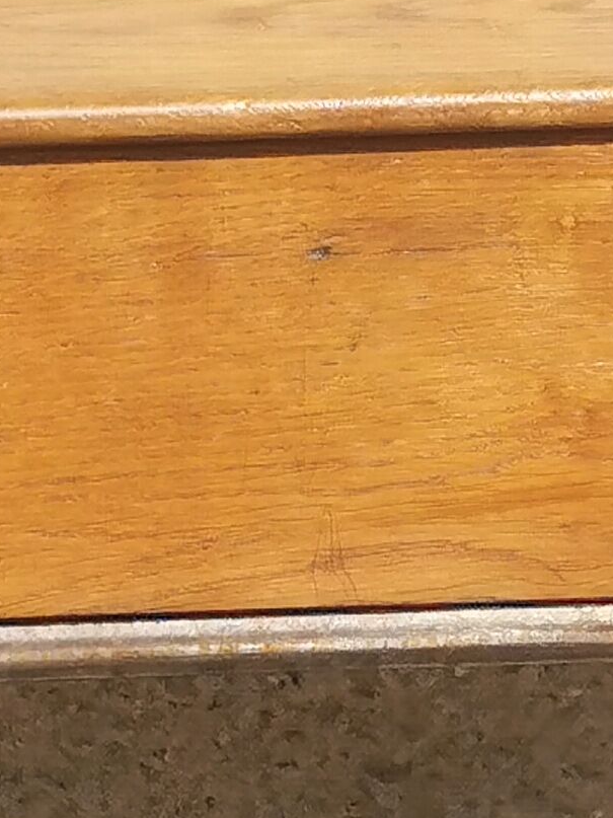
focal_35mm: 357
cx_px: 131
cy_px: 1282
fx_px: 8432
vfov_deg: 5.5
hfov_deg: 4.2
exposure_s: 1/2618
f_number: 1.8
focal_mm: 5.58
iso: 50
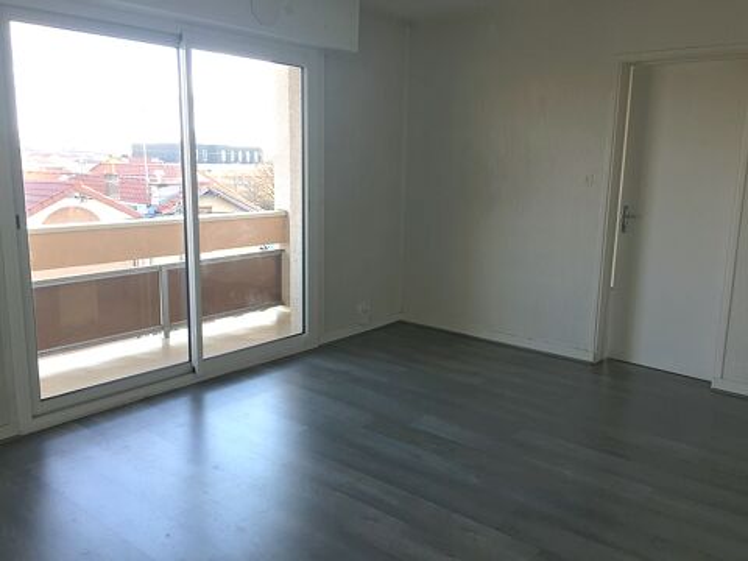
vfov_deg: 48.2
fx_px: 627
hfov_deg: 61.7
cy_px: 280
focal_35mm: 29
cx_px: 374
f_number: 2.2
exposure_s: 1/100
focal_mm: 4.15
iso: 40
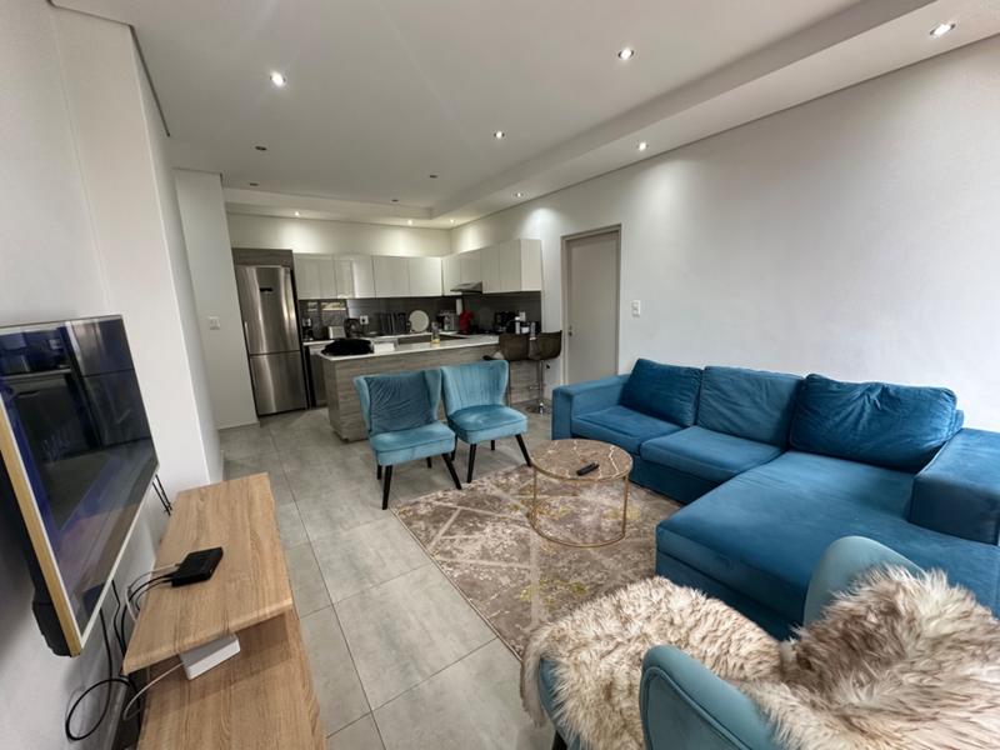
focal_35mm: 14
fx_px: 404
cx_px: 500
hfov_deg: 102.1
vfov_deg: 85.7
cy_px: 375
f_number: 2.2
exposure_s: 1/99
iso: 200
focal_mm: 2.22
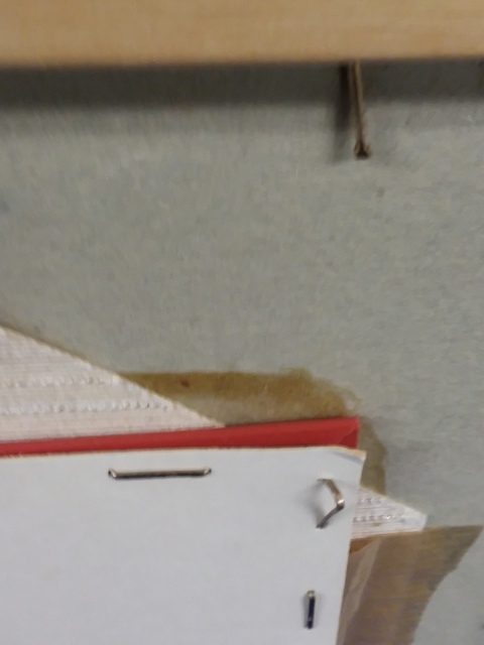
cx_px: 242
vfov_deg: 61.7
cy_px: 322
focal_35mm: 29
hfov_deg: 48.2
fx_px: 541
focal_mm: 2.47
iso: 100
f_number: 1.9
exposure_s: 1/30
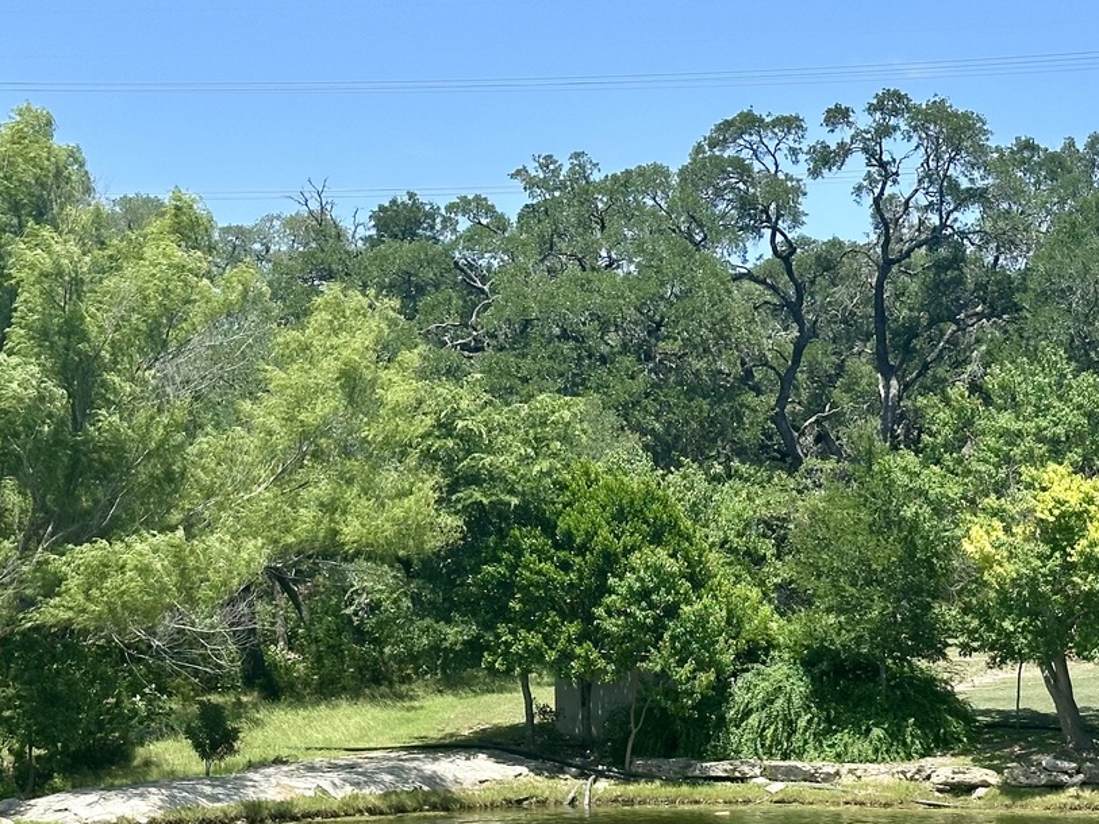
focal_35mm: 85
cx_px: 692
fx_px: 2699
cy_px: 650
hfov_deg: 23.0
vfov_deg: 17.2
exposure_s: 1/2469
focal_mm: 6.86
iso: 64
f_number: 1.78
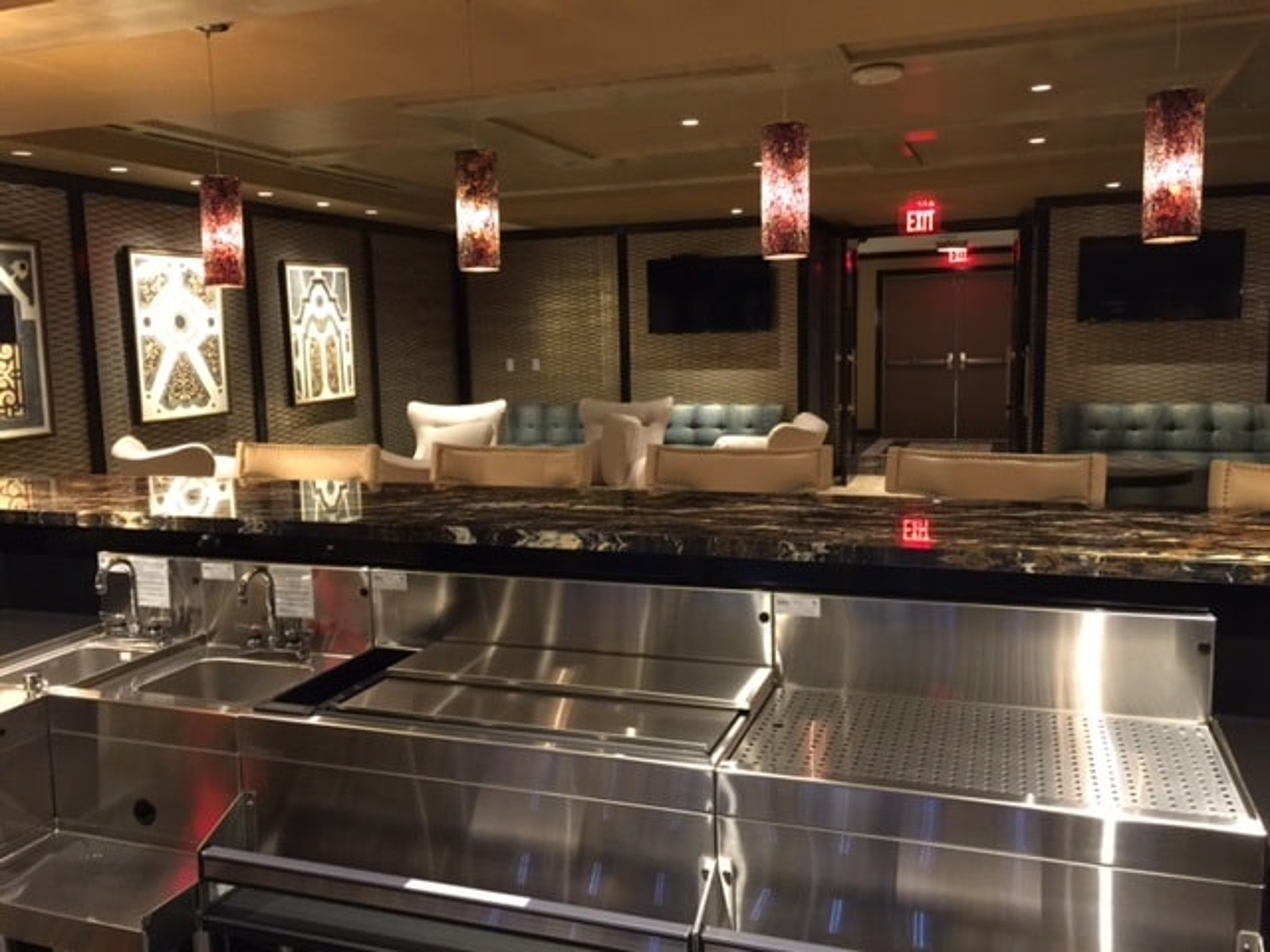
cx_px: 635
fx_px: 1064
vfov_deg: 48.2
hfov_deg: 61.7
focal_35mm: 29
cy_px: 476
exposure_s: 1/10
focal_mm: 4.15
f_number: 2.2
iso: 125
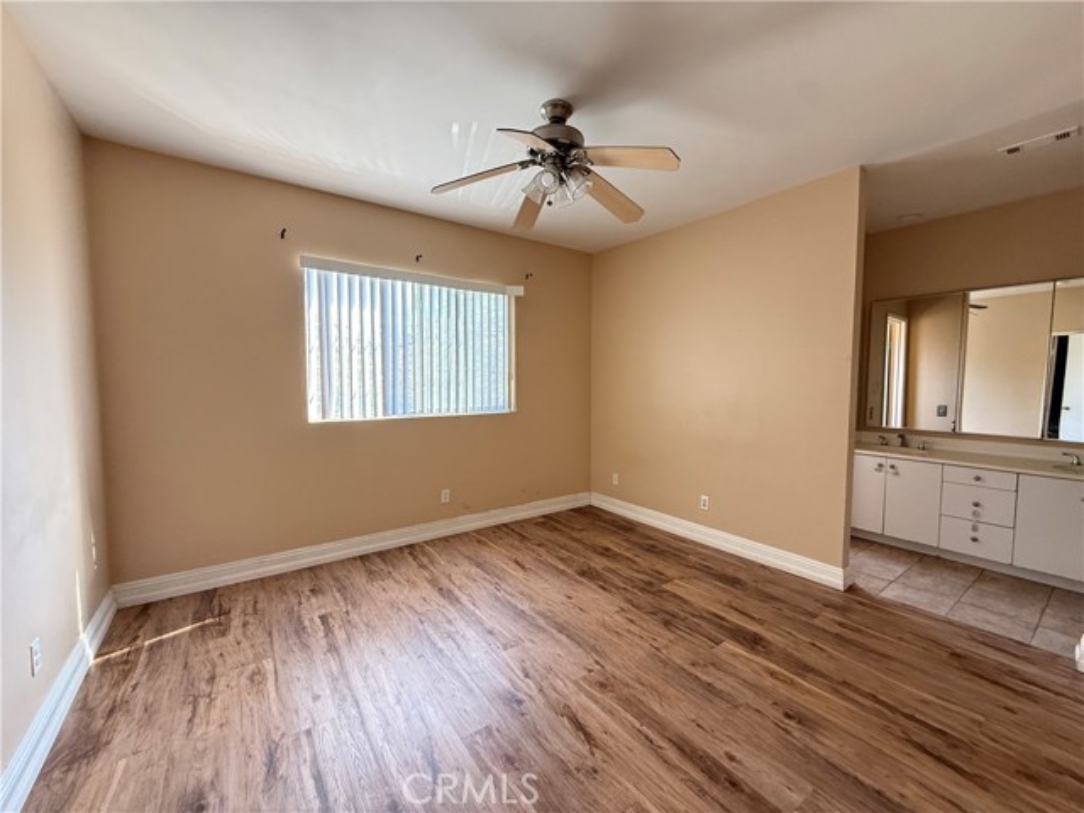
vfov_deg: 85.7
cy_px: 406
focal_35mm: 14
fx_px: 438
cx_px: 542
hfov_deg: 102.1
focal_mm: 2.22
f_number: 2.2
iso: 320
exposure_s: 1/93
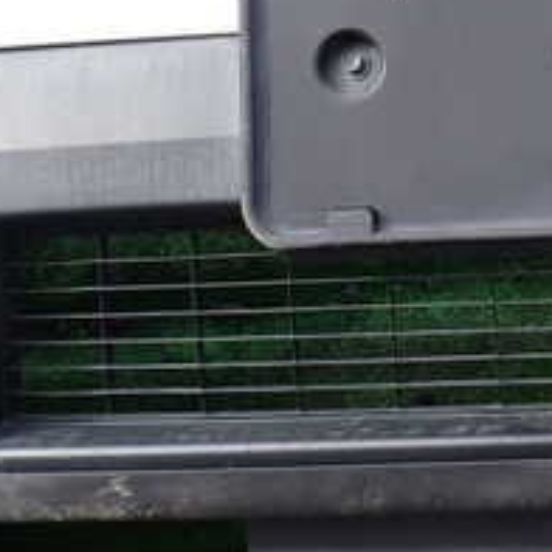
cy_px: 96
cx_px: 645
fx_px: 1461
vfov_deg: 21.1
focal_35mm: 81
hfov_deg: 20.2
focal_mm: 5.4
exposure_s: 1/250
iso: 100
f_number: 3.2
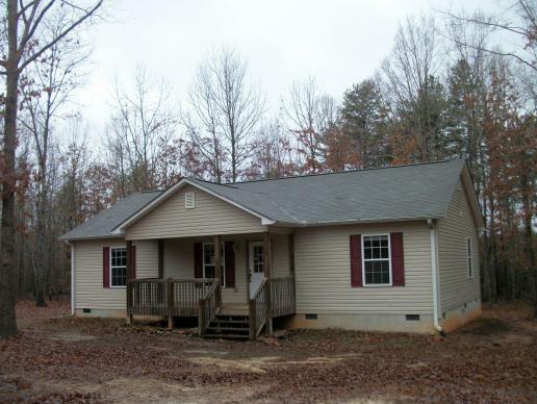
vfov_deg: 39.7
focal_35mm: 36
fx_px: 559
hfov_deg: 51.3
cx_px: 268
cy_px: 211
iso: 80
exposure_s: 1/125
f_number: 2.9
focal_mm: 5.7
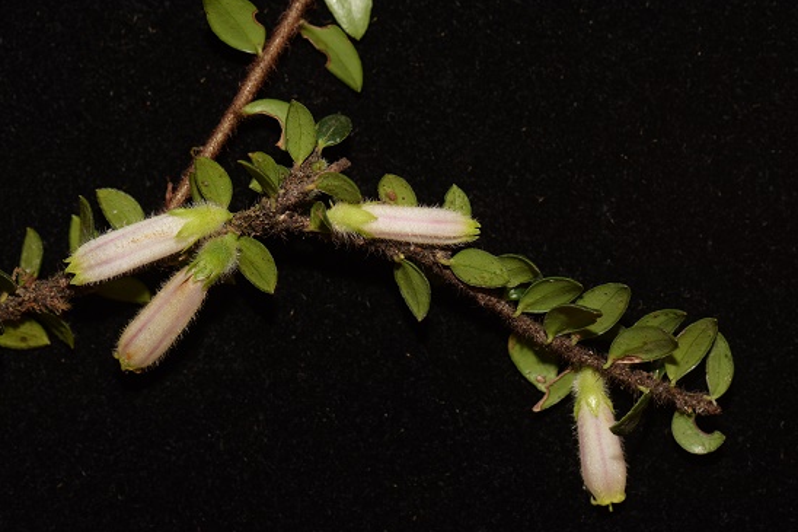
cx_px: 424
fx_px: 2548
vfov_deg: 11.9
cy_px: 277
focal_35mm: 115
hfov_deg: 17.8
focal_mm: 105
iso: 125
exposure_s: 1/125
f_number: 13
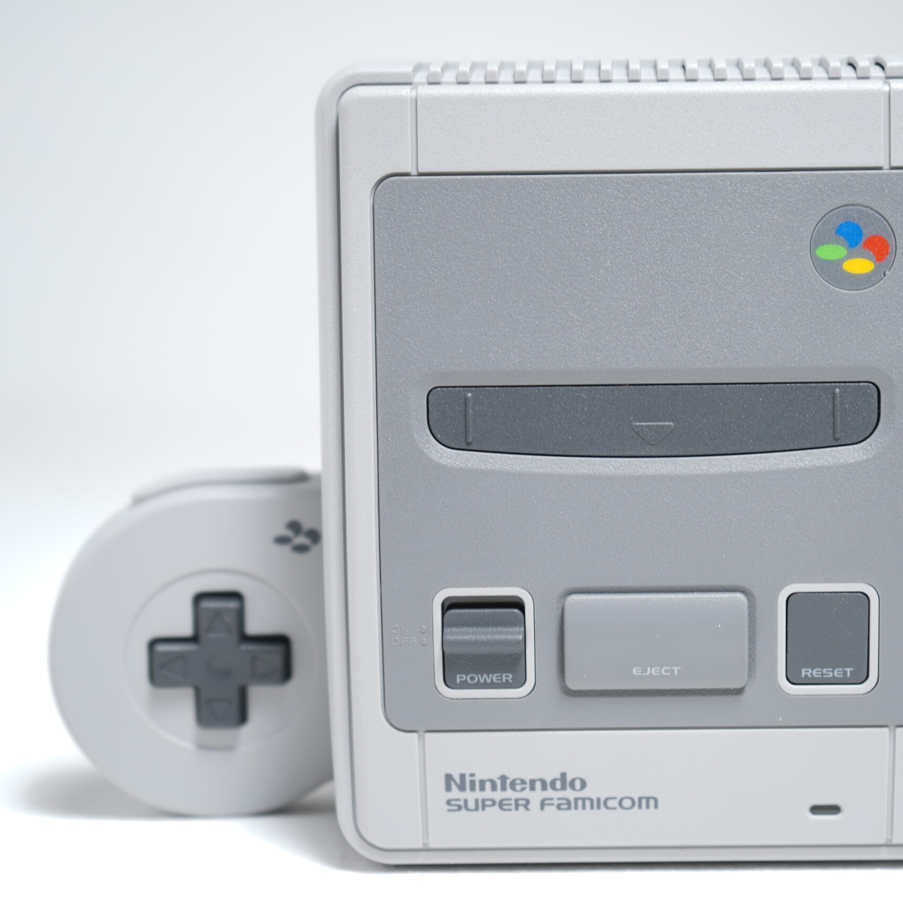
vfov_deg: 28.6
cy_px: 452
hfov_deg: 28.4
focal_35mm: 60
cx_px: 624
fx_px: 1771
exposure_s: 1/3
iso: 64
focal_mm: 47
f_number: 5
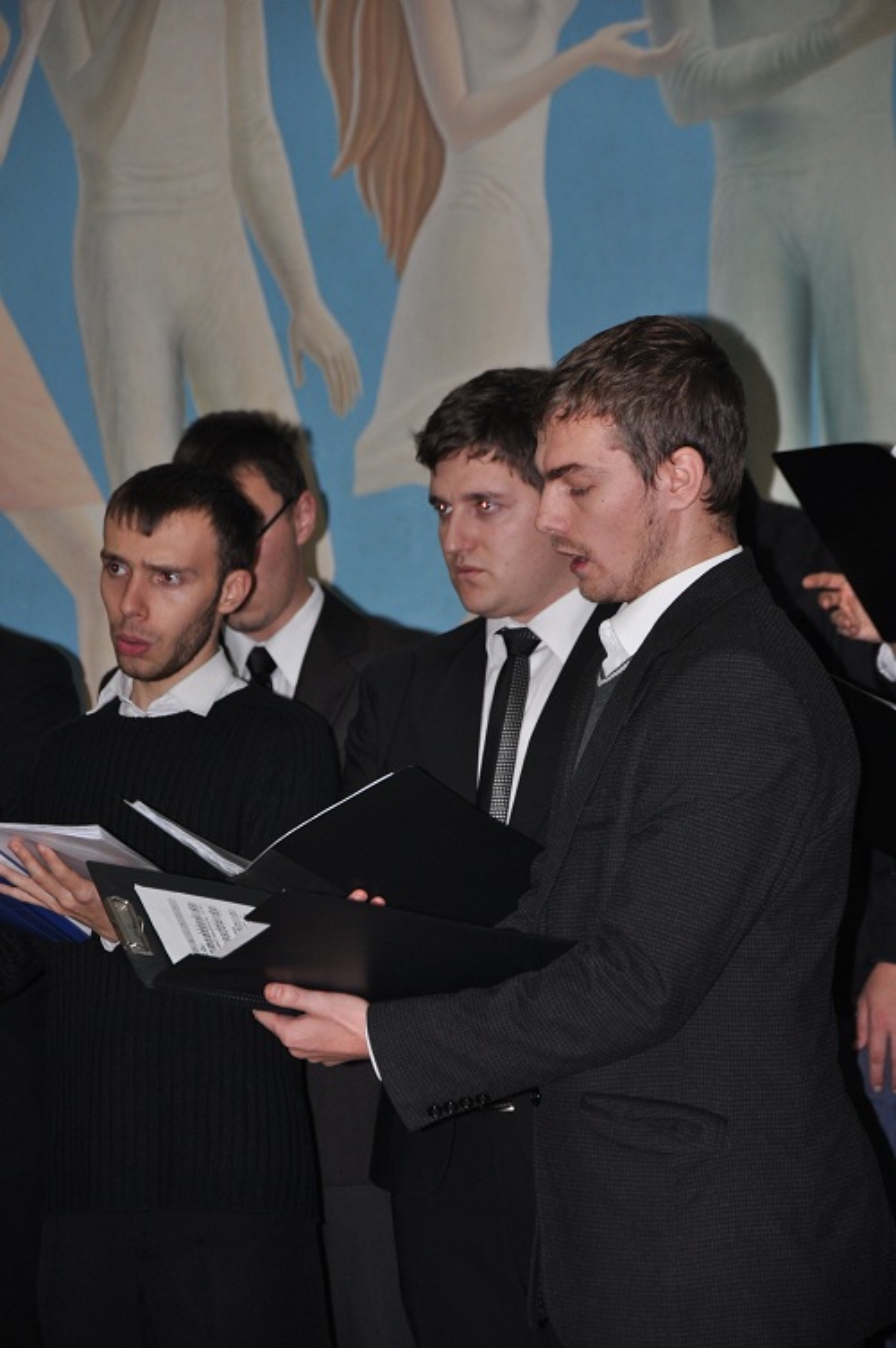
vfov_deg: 13.1
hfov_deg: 8.7
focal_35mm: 158
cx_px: 448
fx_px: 5890
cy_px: 674
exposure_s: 1/60
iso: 500
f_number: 5.6
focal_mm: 105
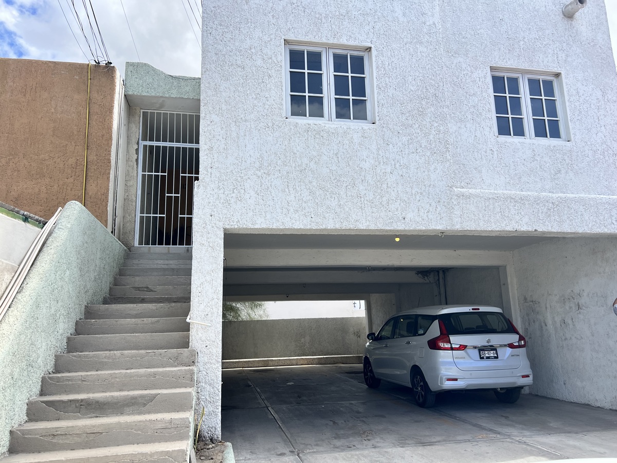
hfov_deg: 67.3
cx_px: 308
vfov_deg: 53.1
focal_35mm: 26
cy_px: 232
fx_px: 463
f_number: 1.5
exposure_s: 1/1724
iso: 50
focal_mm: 5.7
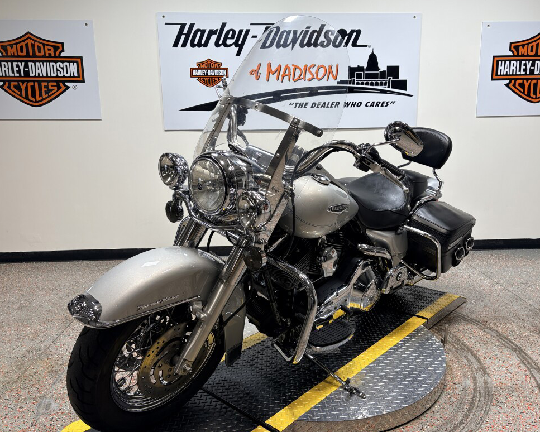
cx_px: 291
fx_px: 448
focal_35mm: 28
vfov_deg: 51.5
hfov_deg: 62.1
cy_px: 215
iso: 40
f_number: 1.6
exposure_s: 1/120
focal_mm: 5.96
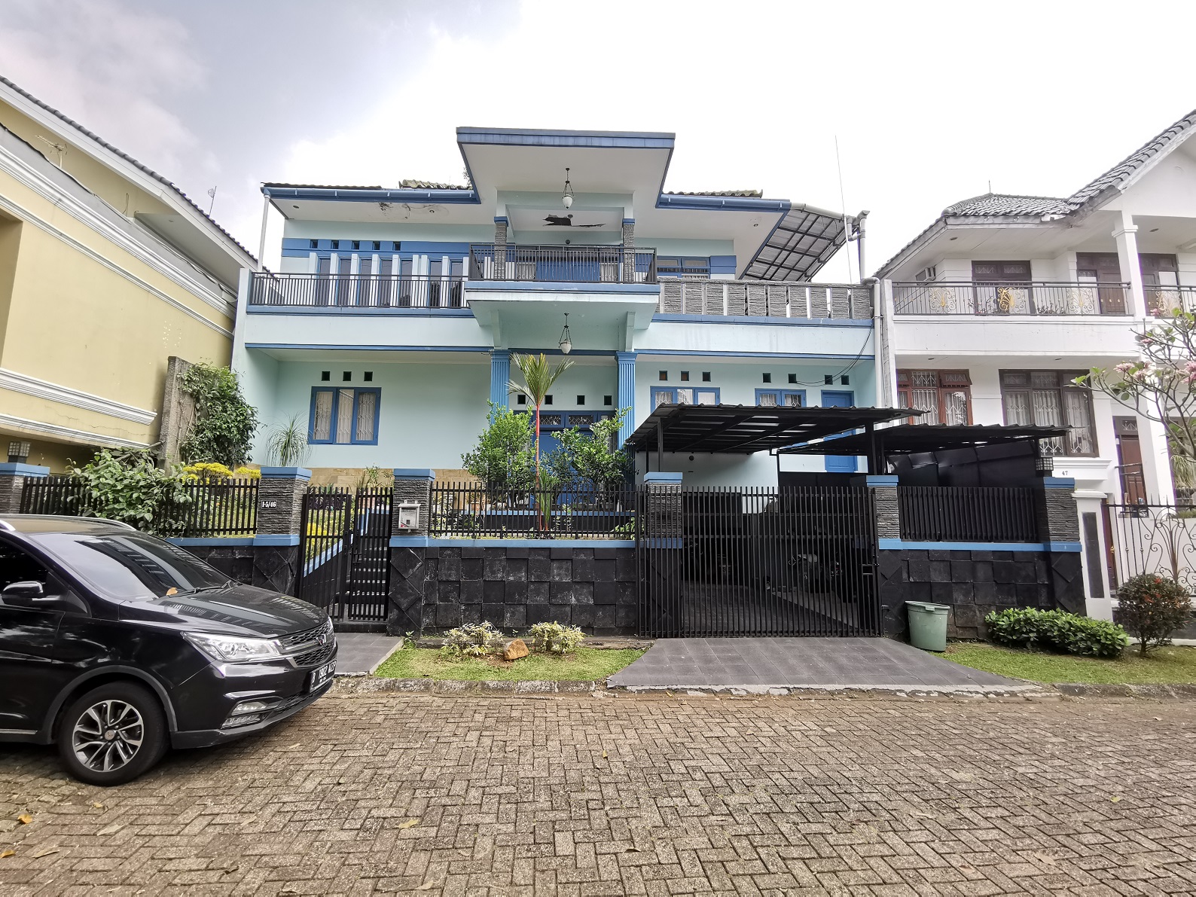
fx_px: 553
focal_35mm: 16
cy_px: 448
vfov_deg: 78.1
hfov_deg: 94.5
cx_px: 598
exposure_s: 1/177
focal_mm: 2.35
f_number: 2.2
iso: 50
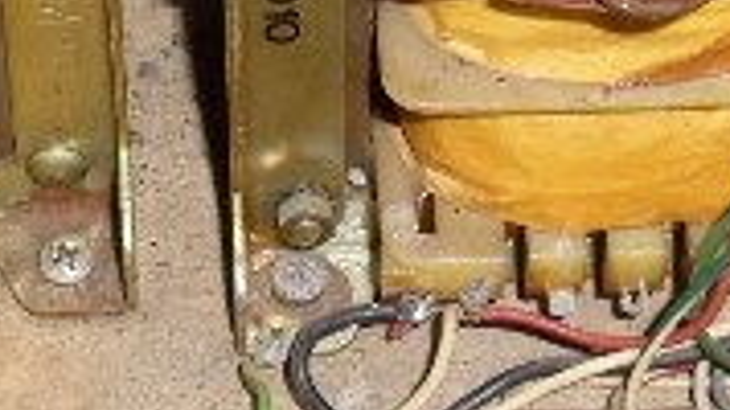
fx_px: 1800
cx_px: 127
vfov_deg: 12.9
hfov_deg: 22.6
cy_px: 25
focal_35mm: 93
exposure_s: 1/45
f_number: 3.6
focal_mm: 6
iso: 200
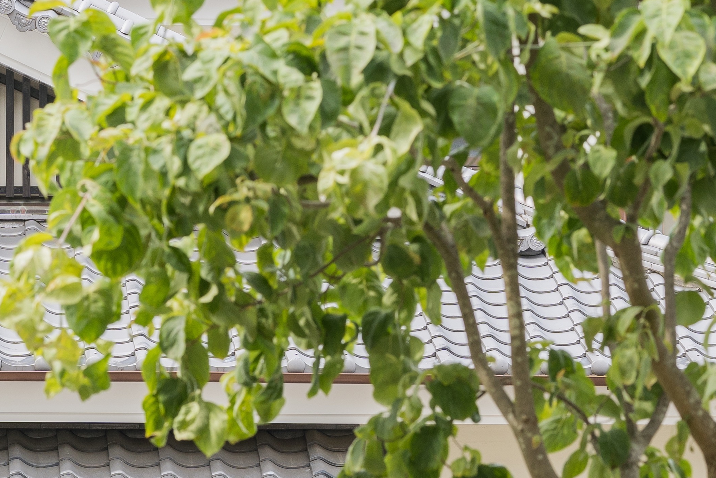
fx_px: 4813
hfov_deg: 8.5
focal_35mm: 242
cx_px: -5
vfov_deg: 5.7
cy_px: 576
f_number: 8
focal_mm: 85
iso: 100
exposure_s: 1/100
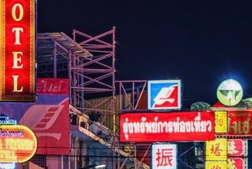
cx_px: 172
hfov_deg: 6.9
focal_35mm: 300
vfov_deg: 4.6
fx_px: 2102
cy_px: 131
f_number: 13
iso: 64
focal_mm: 78
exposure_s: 3
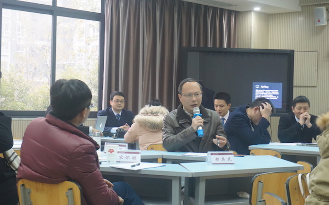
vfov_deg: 16.9
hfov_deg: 26.8
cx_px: 164
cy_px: 101
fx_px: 690
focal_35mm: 77
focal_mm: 50
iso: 3200
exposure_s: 1/60
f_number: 5.6
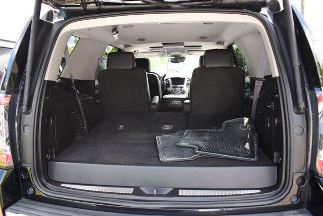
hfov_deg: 67.4
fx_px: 242
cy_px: 108
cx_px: 162
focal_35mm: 27
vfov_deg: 48.0
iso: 400
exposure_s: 1/250
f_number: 4
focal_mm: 18
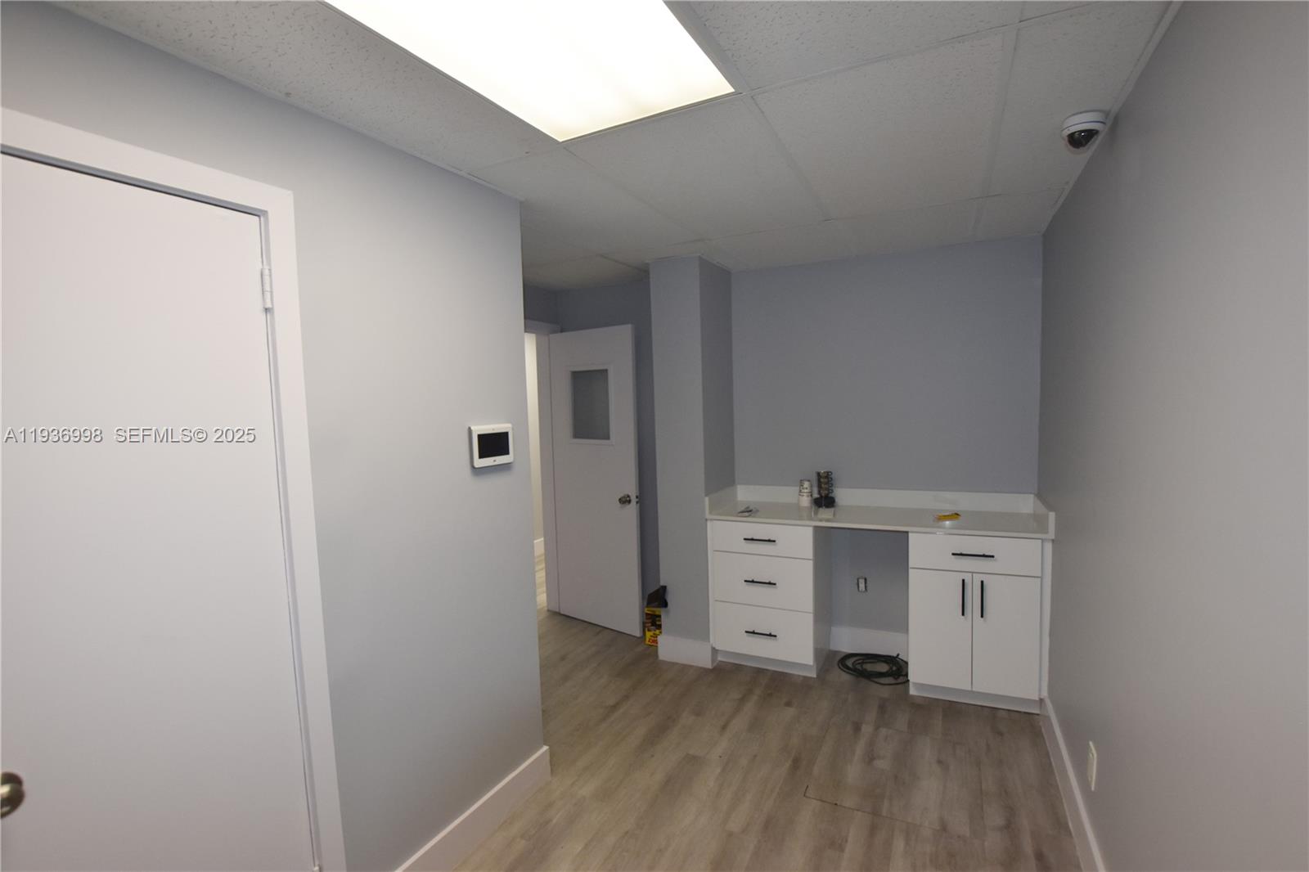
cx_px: 654
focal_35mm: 15
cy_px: 436
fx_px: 545
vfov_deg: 77.3
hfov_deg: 100.4
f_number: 5.6
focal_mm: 10
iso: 720
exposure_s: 1/125
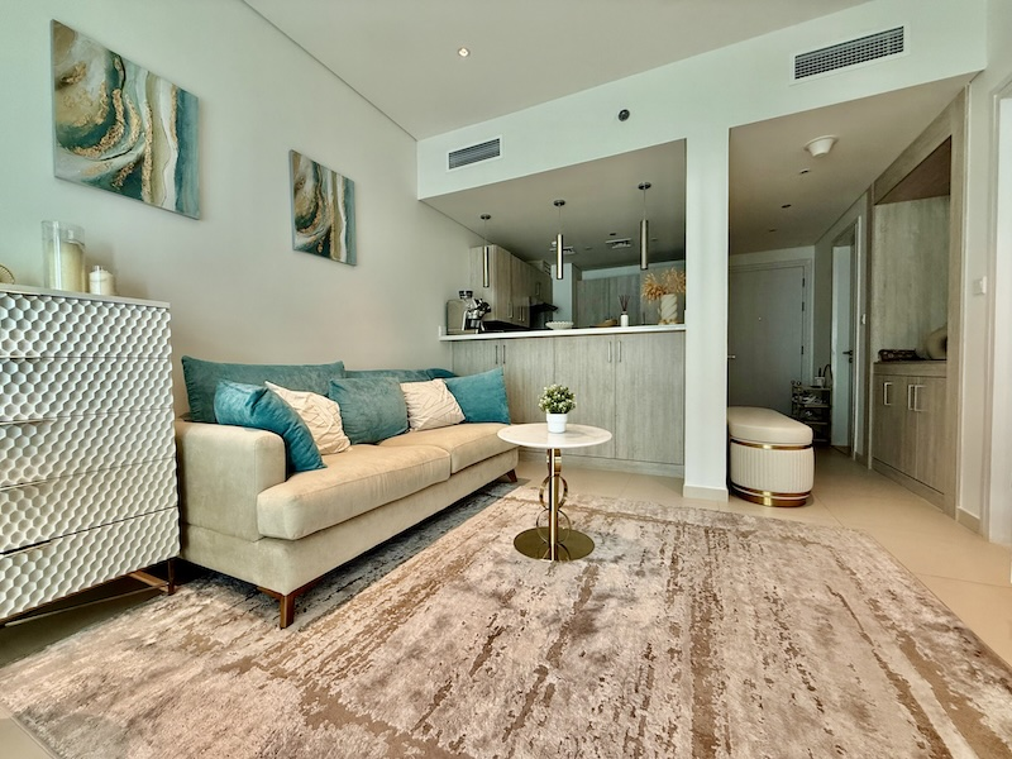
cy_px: 380
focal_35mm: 14
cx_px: 506
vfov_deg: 85.7
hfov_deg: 102.1
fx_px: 409
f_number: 2.2
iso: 200
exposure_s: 1/100
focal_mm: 2.22
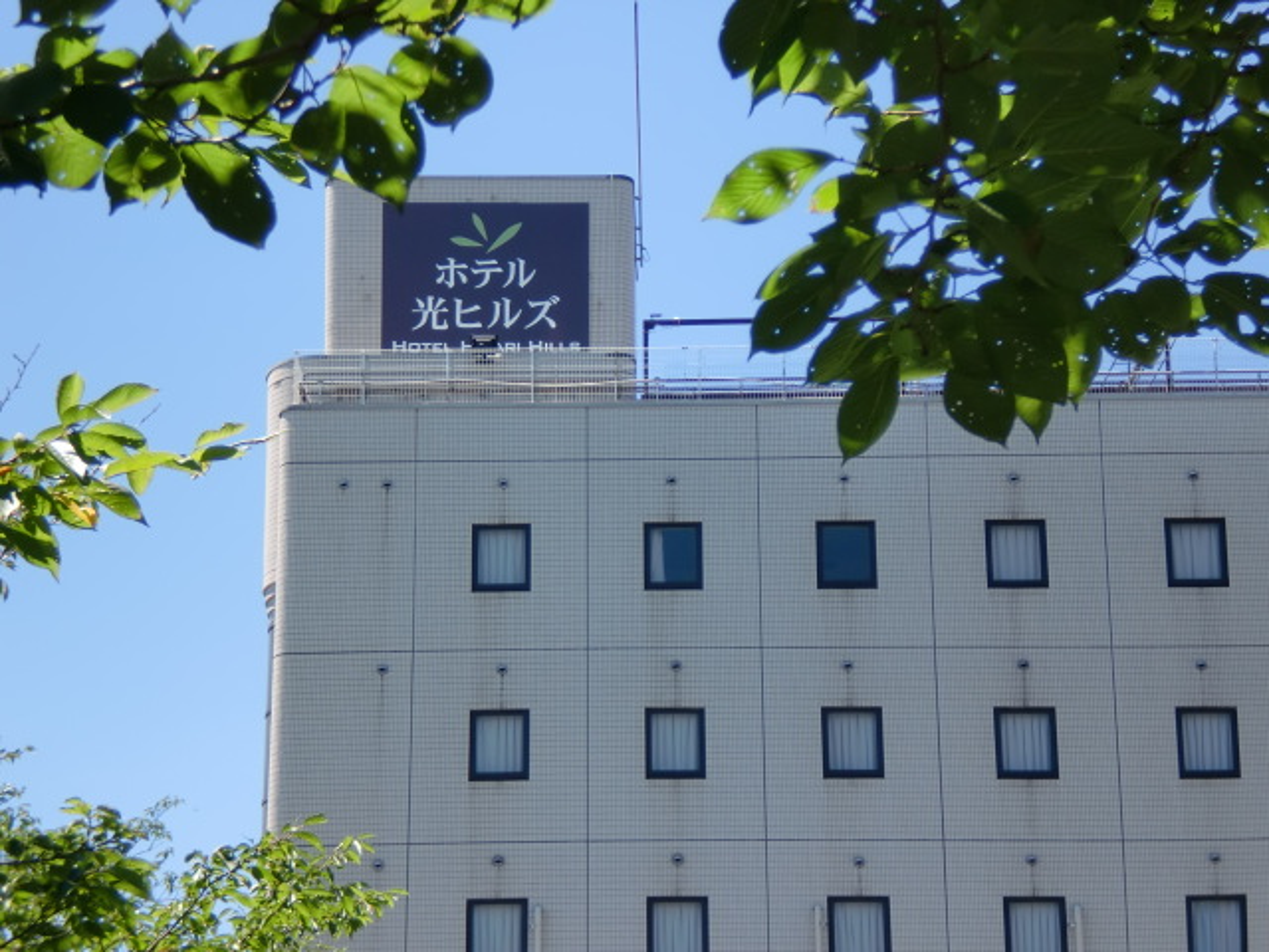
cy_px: 476
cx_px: 634
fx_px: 3886
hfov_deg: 18.5
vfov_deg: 14.0
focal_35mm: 106
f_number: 5.9
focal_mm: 18.9
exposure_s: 1/160
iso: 64
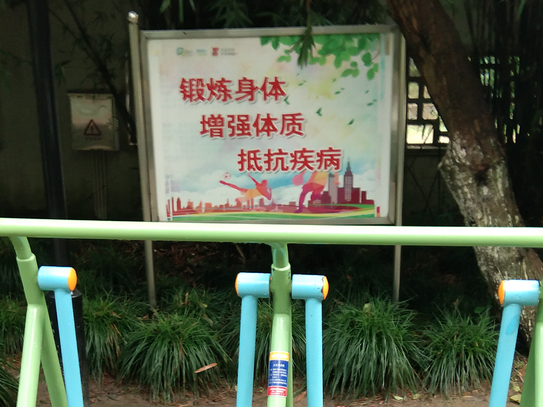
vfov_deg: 21.9
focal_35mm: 65
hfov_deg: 29.8
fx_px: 1020
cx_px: 261
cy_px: 395
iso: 160
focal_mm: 3.69
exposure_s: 1/50
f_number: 2.2
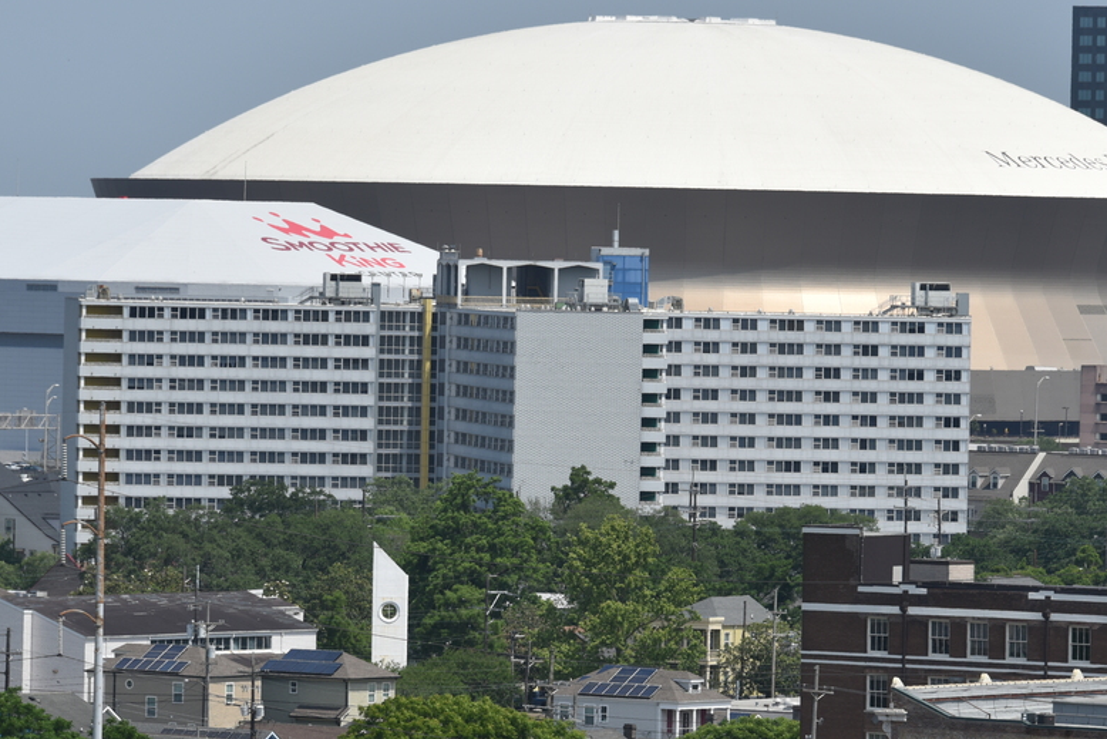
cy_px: 383
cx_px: 573
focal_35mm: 296
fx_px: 9103
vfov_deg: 4.6
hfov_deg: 7.0
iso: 100
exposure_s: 1/400
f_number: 9
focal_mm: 180
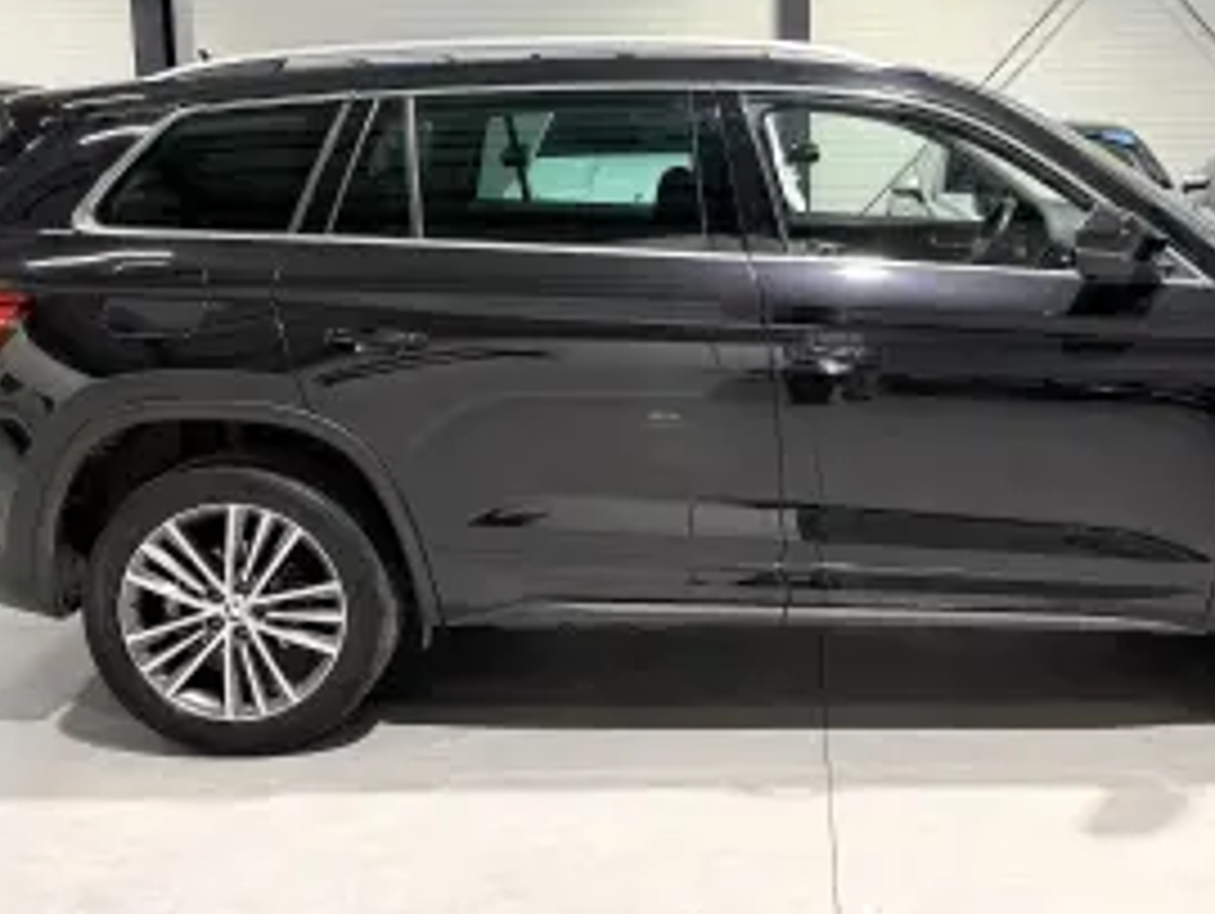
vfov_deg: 43.9
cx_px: 774
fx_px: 1124
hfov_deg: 56.0
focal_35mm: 32
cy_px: 342
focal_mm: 6.76
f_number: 1.78
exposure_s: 1/50
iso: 125
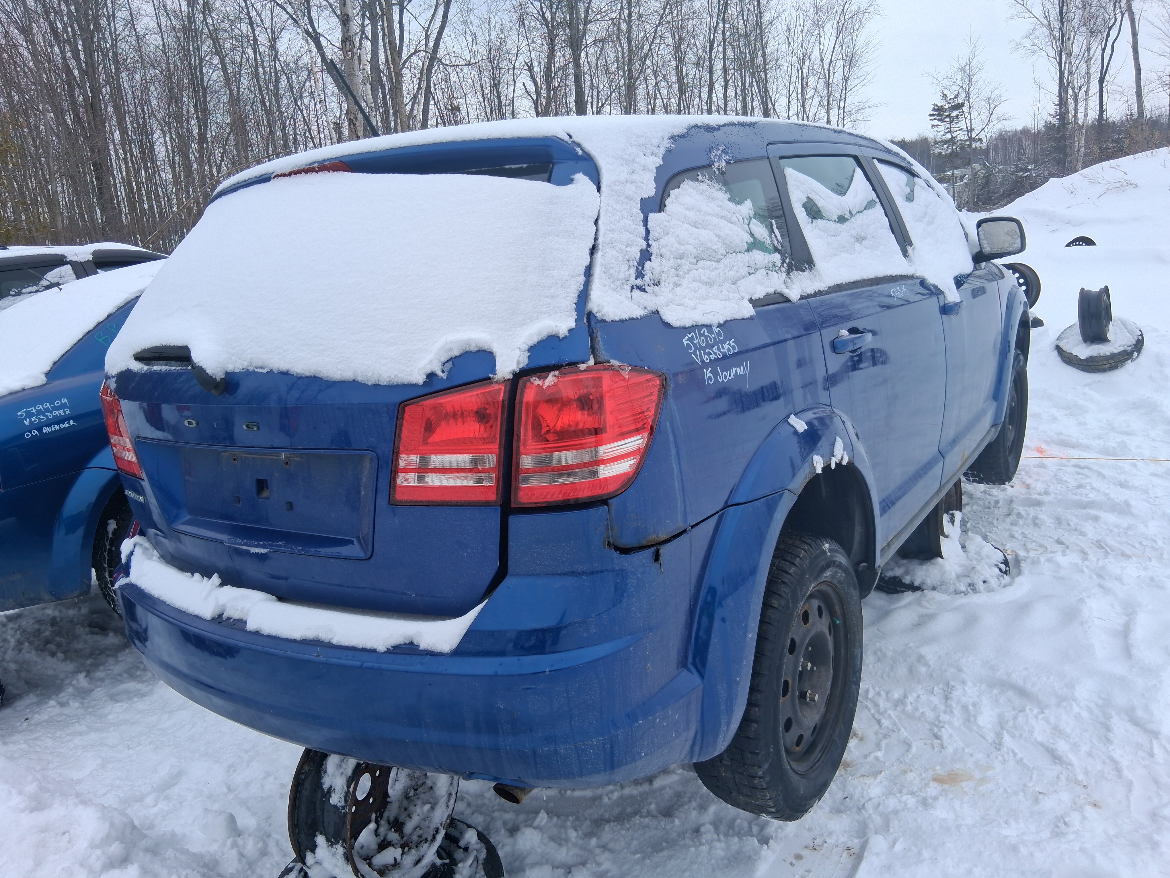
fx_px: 879
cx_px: 585
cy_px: 439
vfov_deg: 53.1
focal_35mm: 26
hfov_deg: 67.3
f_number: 1.8
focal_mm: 3.98
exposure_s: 1/304
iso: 25
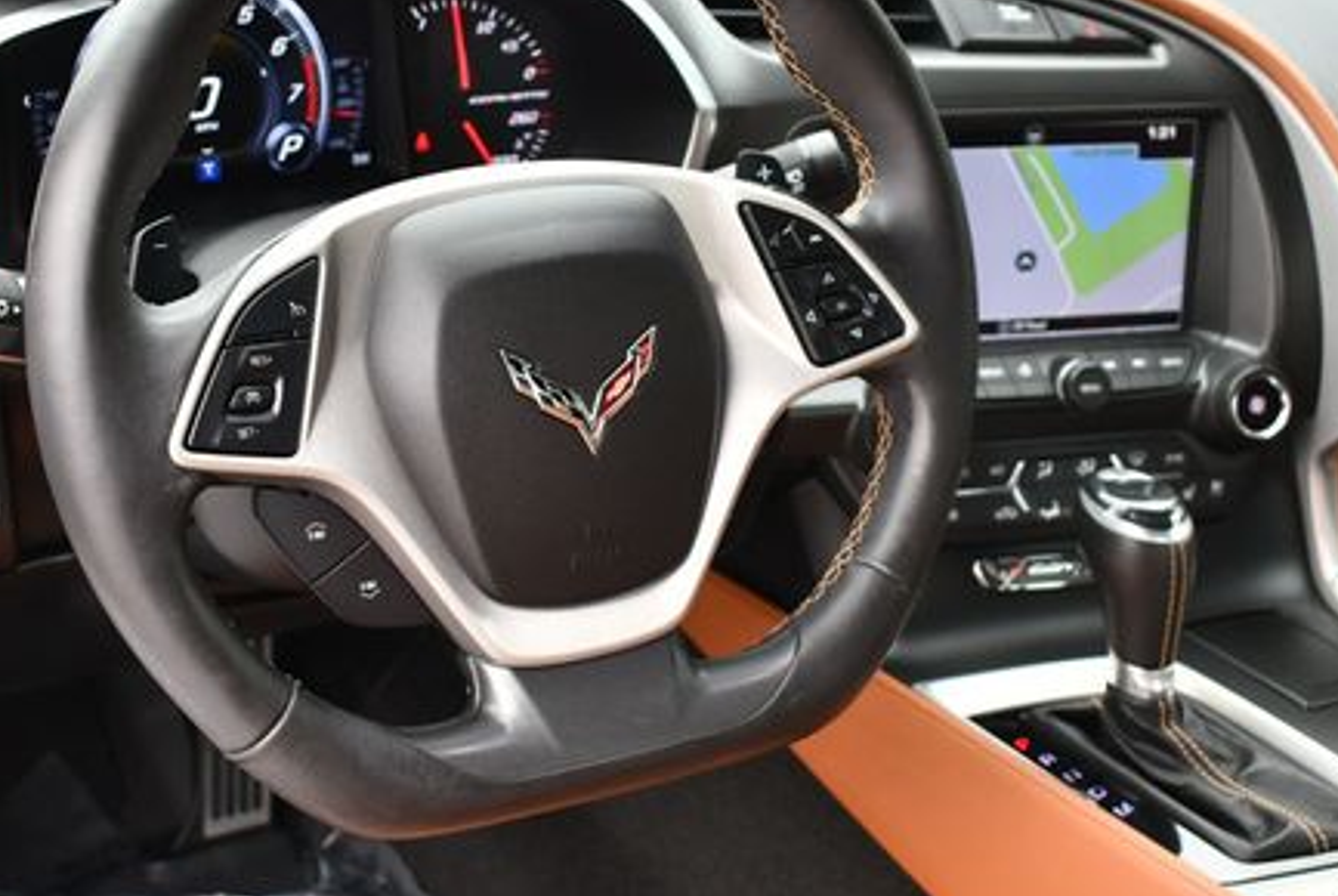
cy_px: 399
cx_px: 615
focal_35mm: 65
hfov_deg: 30.9
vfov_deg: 21.0
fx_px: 2419
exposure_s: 1/250
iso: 450
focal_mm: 22
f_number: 3.8
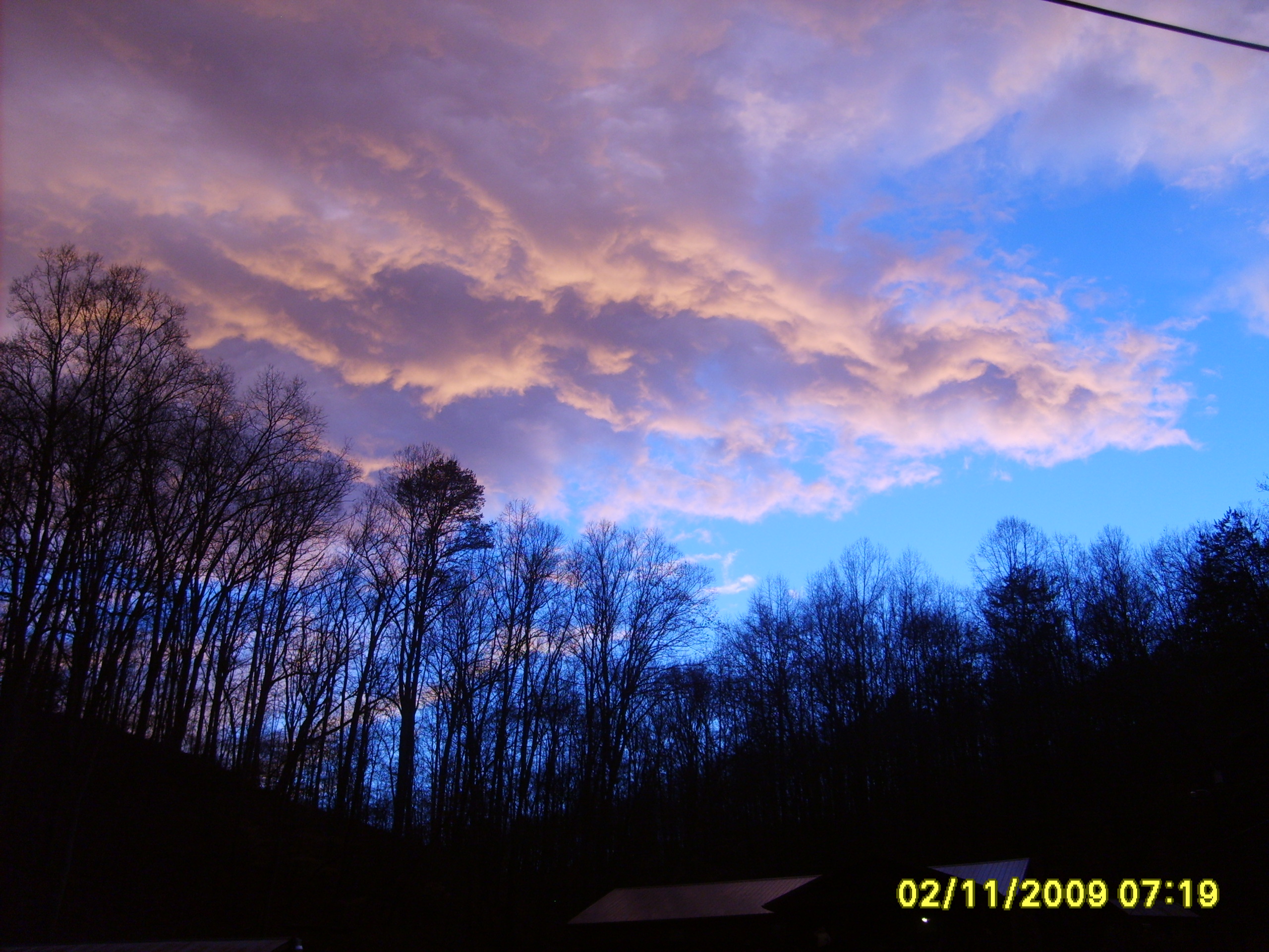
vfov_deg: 40.7
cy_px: 476
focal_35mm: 35
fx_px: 1283
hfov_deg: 52.6
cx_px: 634
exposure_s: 1/125
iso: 50
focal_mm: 5.8
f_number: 2.8
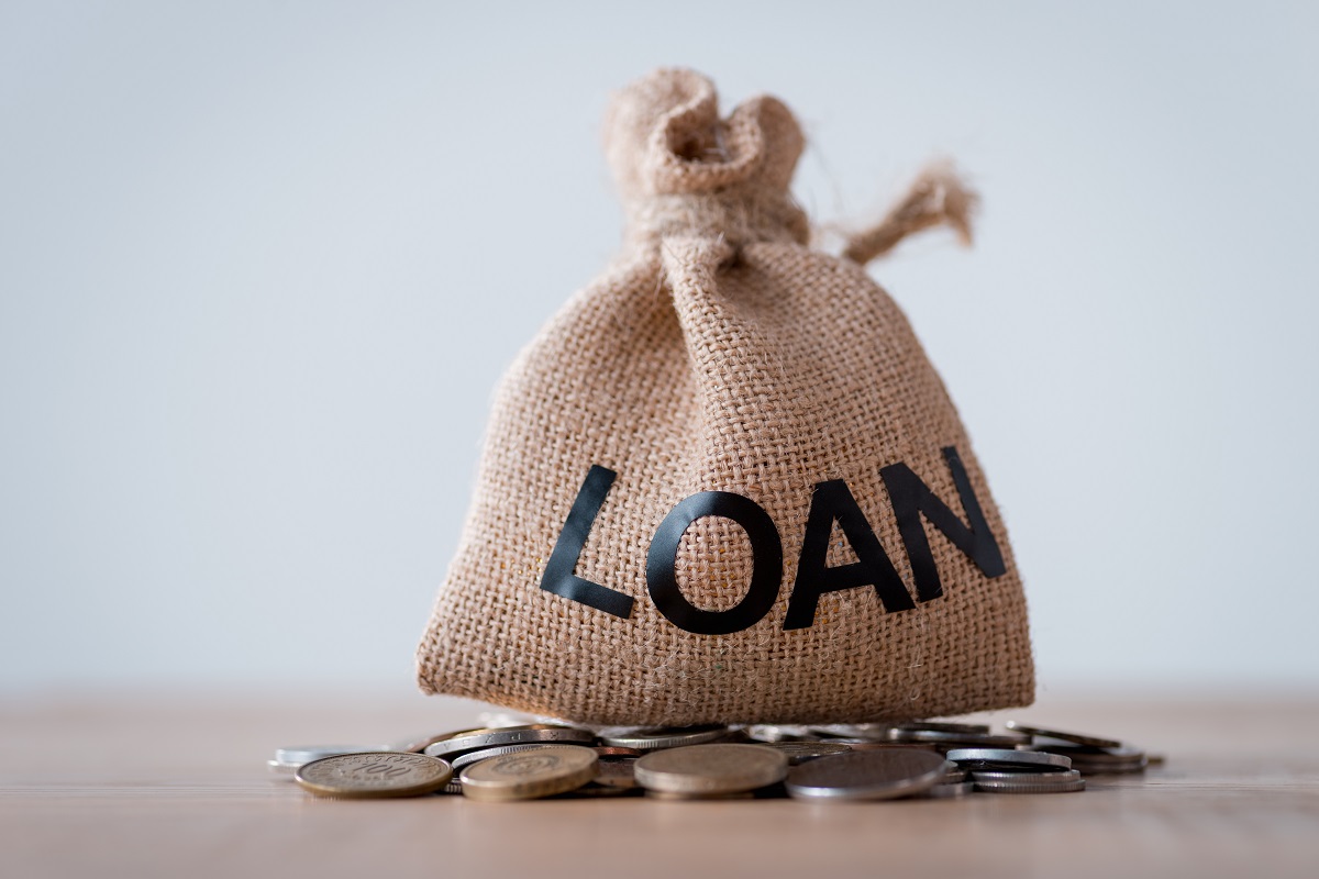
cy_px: 440
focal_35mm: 105
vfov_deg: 13.0
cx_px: 660
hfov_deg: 19.5
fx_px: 3847
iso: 100
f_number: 5.6
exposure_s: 1/200
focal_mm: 105
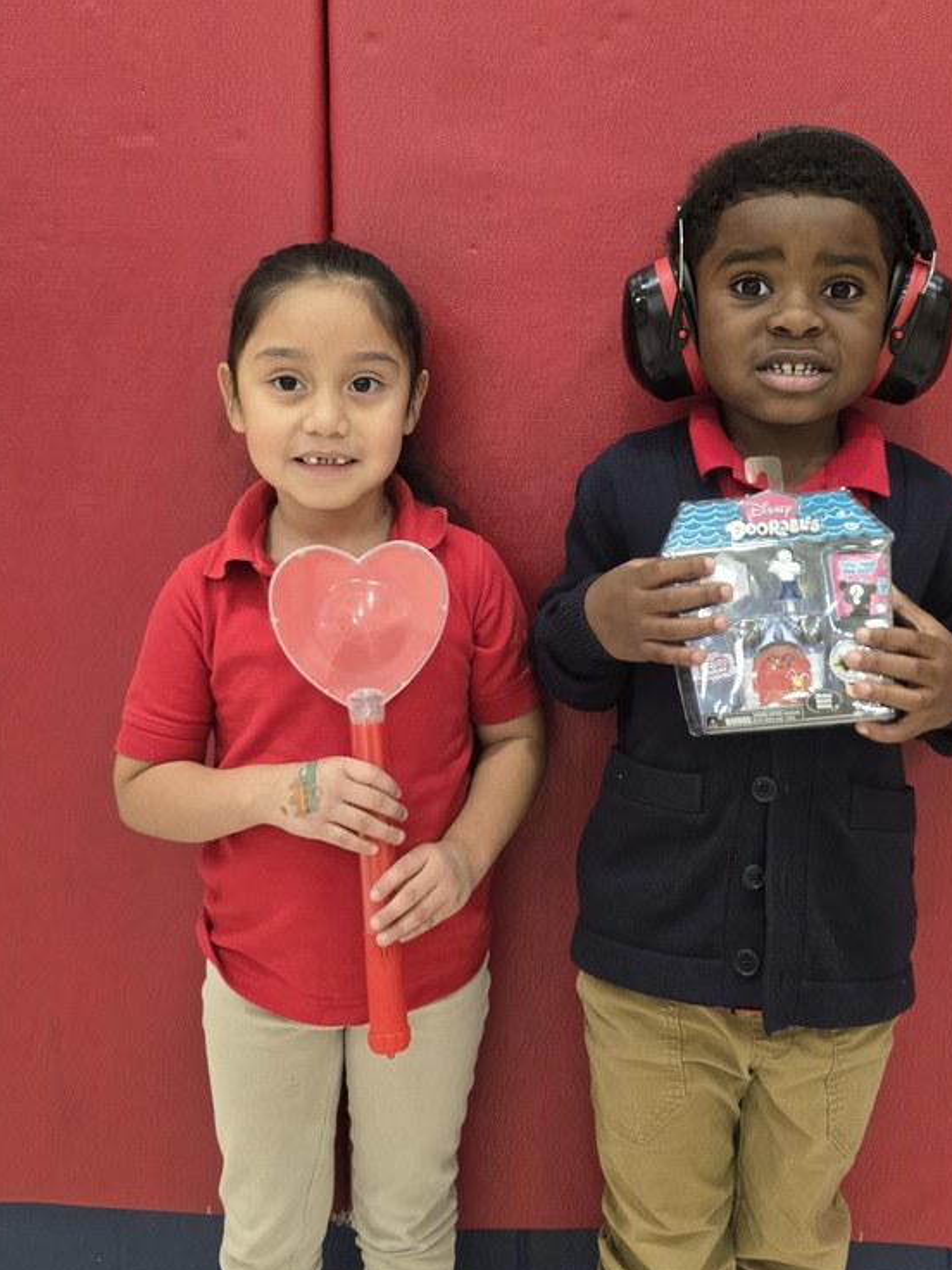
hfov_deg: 43.8
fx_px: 1173
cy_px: 519
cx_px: 588
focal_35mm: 32
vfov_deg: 56.5
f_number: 1.7
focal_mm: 6.3
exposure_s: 1/120
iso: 400
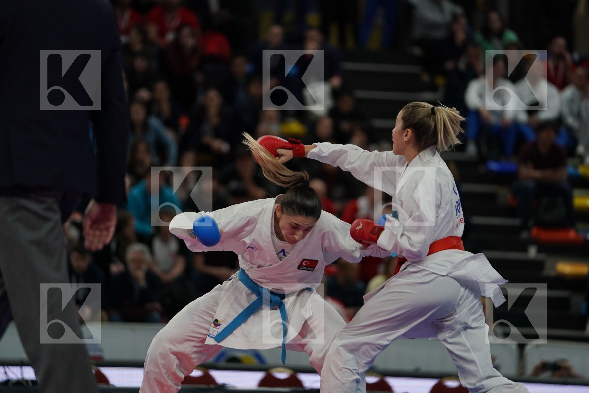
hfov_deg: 10.2
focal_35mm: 201
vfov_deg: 6.8
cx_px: 293
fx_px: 3288
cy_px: 196
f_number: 2.8
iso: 1250
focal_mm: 200
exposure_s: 1/1000
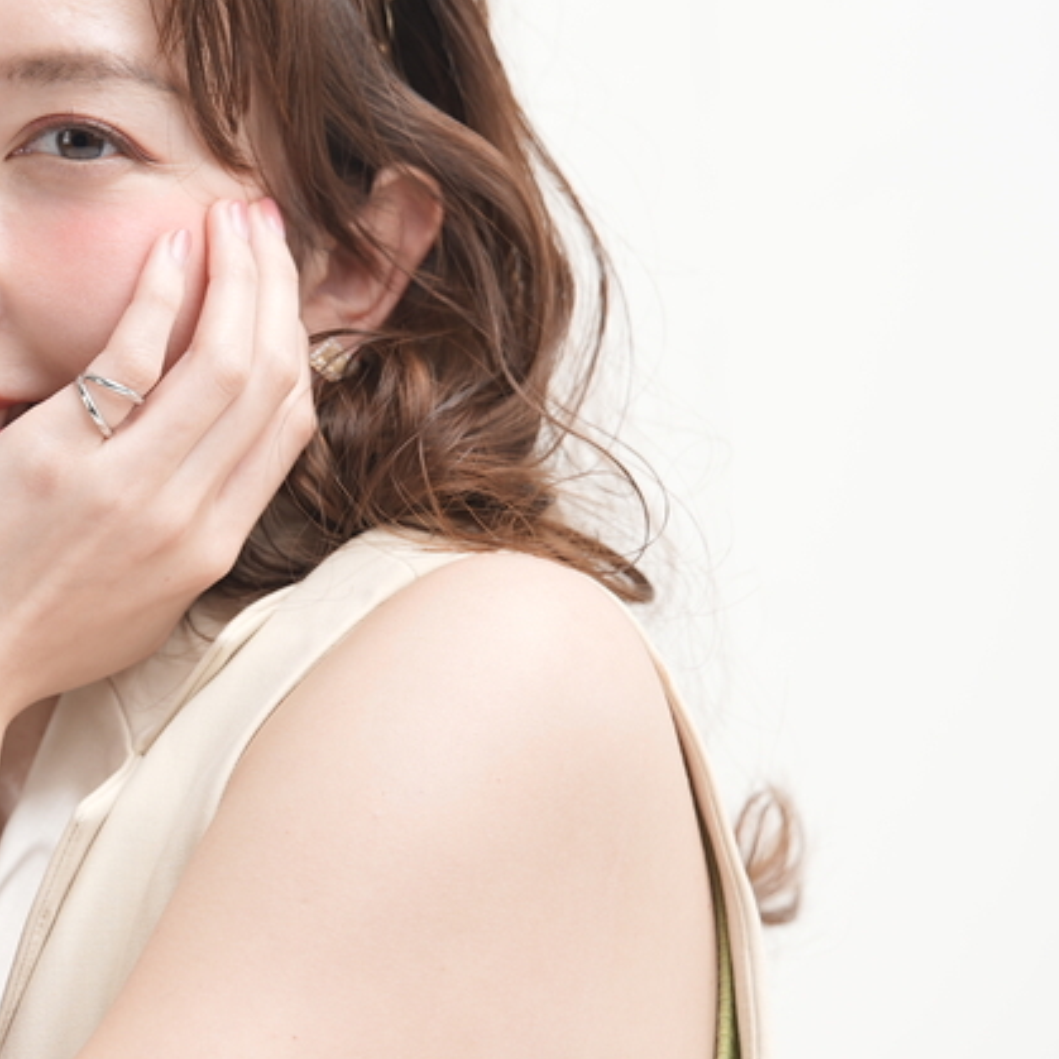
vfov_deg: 7.3
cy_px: 433
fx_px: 8341
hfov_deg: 7.3
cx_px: 220
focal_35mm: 241
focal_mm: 110
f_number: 4
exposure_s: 1/60
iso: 200
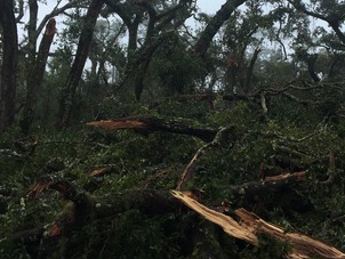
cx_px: 214
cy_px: 46
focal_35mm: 48
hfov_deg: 39.4
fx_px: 479
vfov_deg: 29.5
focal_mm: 4.15
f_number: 2.2
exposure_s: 1/874
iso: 25
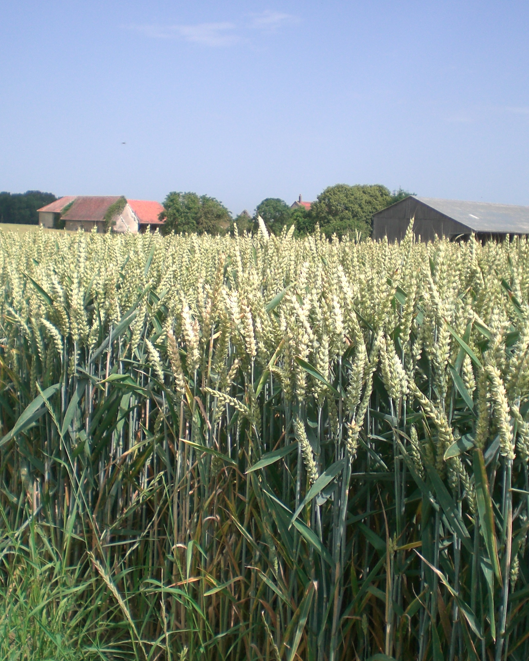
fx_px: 979
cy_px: 331
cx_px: 304
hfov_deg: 30.2
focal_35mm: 50
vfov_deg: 37.3
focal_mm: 6.3
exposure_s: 1/1000
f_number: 3.1
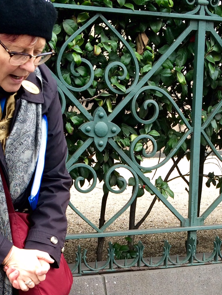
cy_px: 305
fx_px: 581
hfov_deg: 21.6
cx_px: 143
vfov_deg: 26.8
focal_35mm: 68
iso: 40
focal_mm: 4.15
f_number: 2.2
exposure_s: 1/120
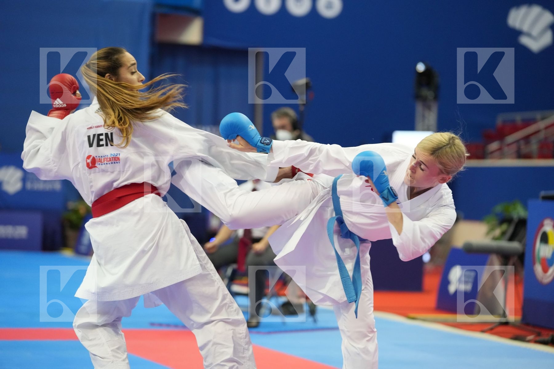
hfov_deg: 15.6
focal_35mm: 131
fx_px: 2016
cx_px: 277
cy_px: 184
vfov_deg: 10.5
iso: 4000
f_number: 3.2
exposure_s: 1/1000
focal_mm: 131
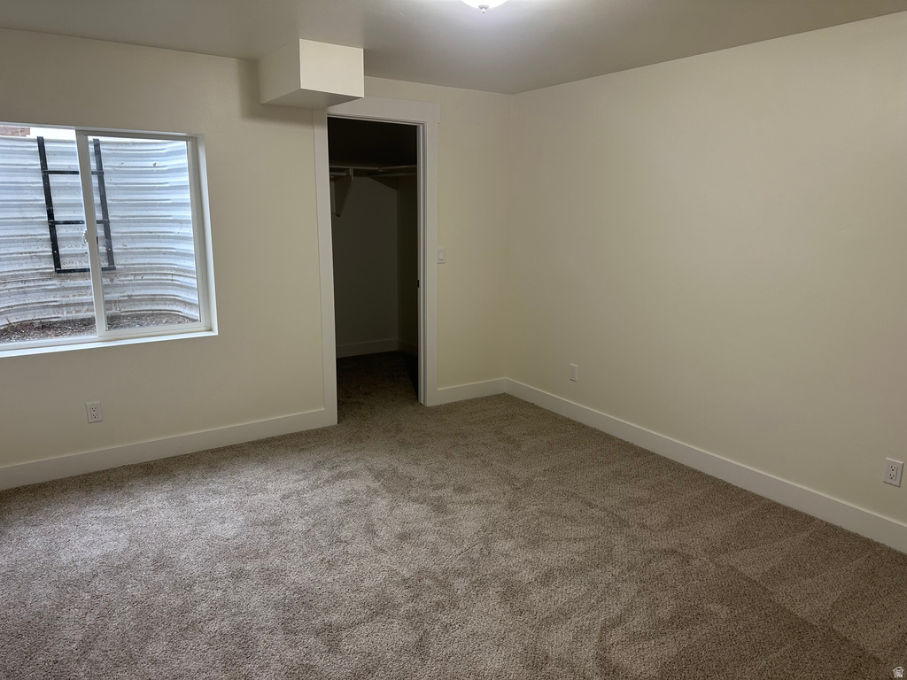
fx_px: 629
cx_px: 454
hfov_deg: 71.6
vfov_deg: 56.8
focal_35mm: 24
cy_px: 340
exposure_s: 1/60
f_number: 1.78
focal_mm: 6.86
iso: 125
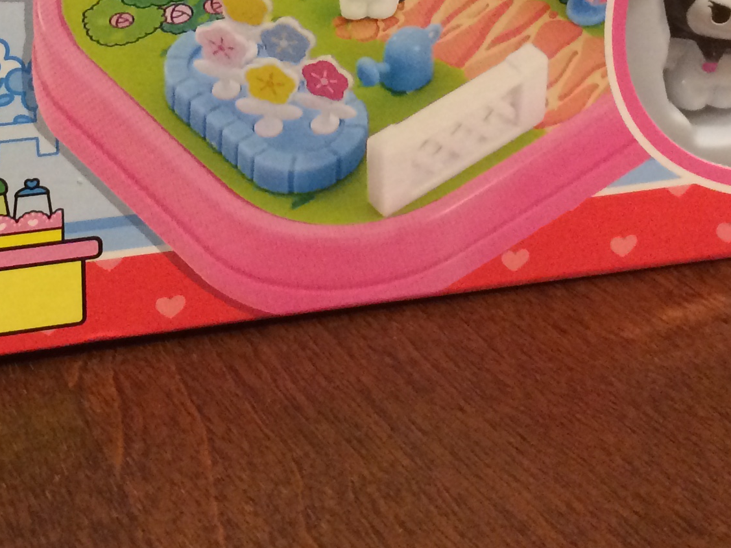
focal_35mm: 84
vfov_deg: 16.5
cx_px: 251
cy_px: -177
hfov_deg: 23.2
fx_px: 1774
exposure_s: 1/30
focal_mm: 4.15
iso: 200
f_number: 2.2
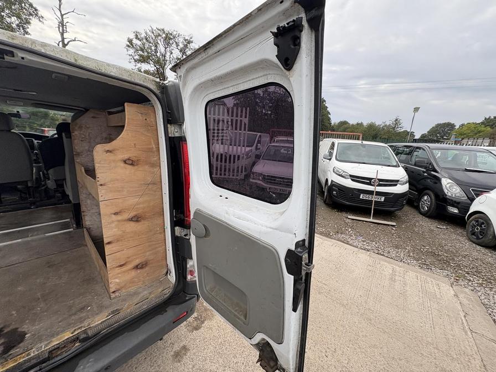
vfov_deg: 85.7
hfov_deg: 102.1
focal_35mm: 14
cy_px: 186
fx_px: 201
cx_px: 248
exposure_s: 1/322
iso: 40
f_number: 2.2
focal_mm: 2.22
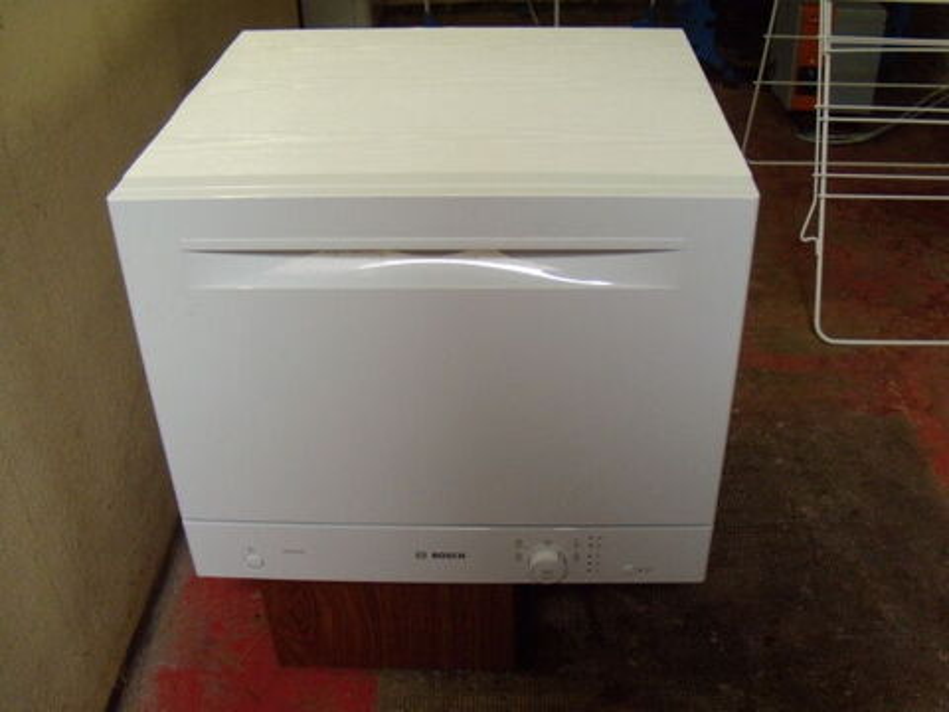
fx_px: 987
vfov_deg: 39.7
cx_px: 474
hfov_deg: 51.4
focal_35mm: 36
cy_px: 356
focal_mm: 6.4
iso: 400
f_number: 3.6
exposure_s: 1/40
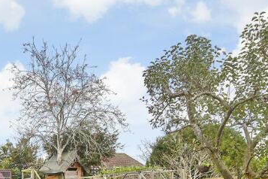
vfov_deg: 27.9
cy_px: 206
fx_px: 320
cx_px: 92
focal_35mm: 43
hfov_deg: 44.8
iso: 160
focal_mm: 10
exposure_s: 1/80
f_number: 8
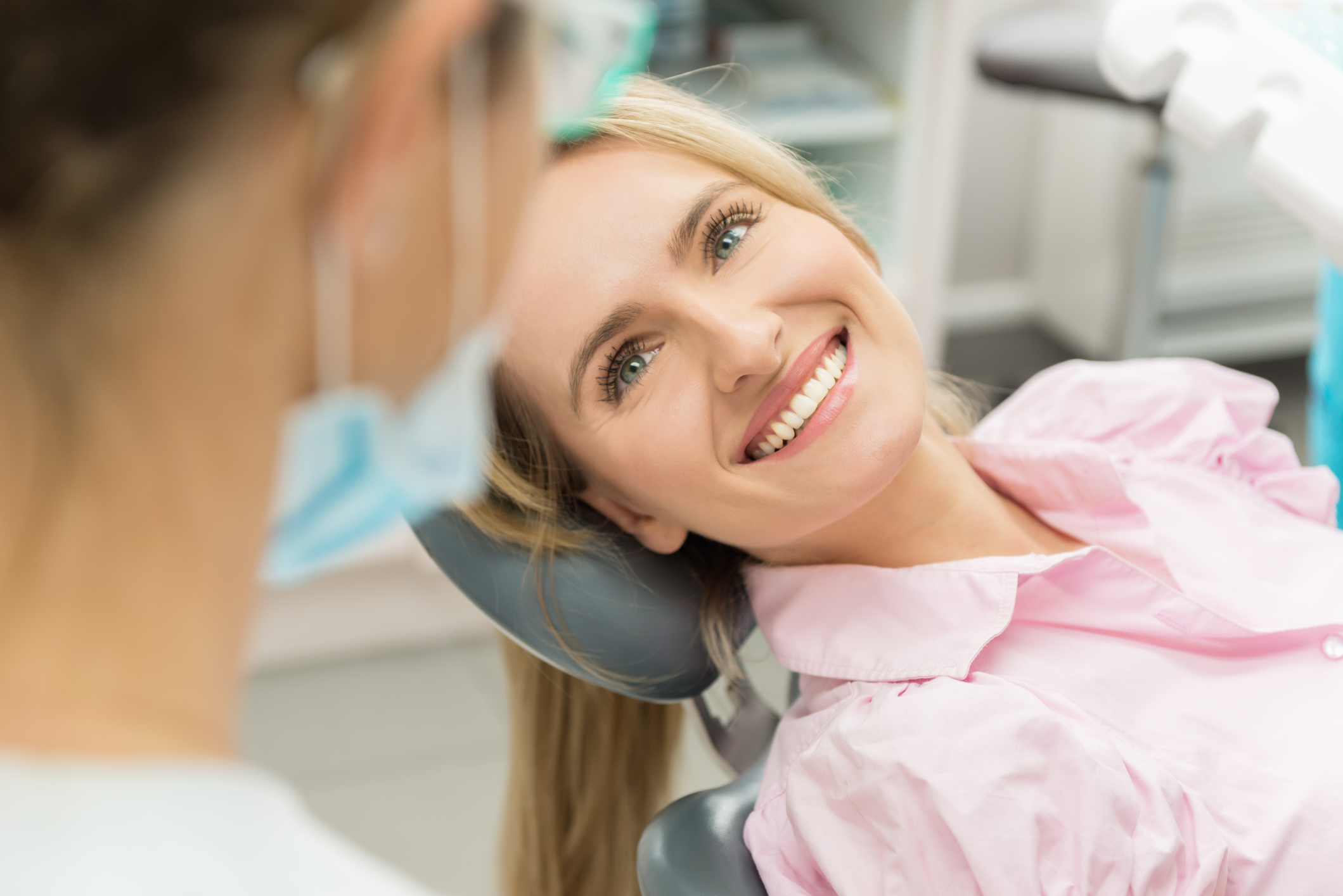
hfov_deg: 28.8
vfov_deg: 19.5
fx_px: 2613
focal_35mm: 70
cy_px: 448
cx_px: 672
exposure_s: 1/125
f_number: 4
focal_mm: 70
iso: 200
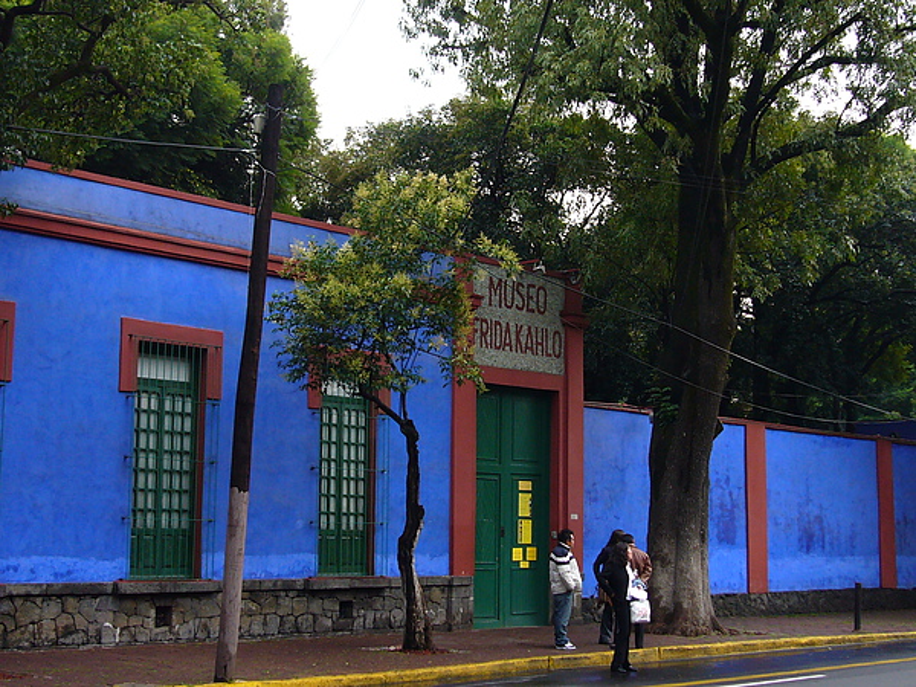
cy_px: 344
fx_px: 1535
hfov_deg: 33.2
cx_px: 458
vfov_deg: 25.2
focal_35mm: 58
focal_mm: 6.9
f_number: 3.3
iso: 100
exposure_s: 1/50
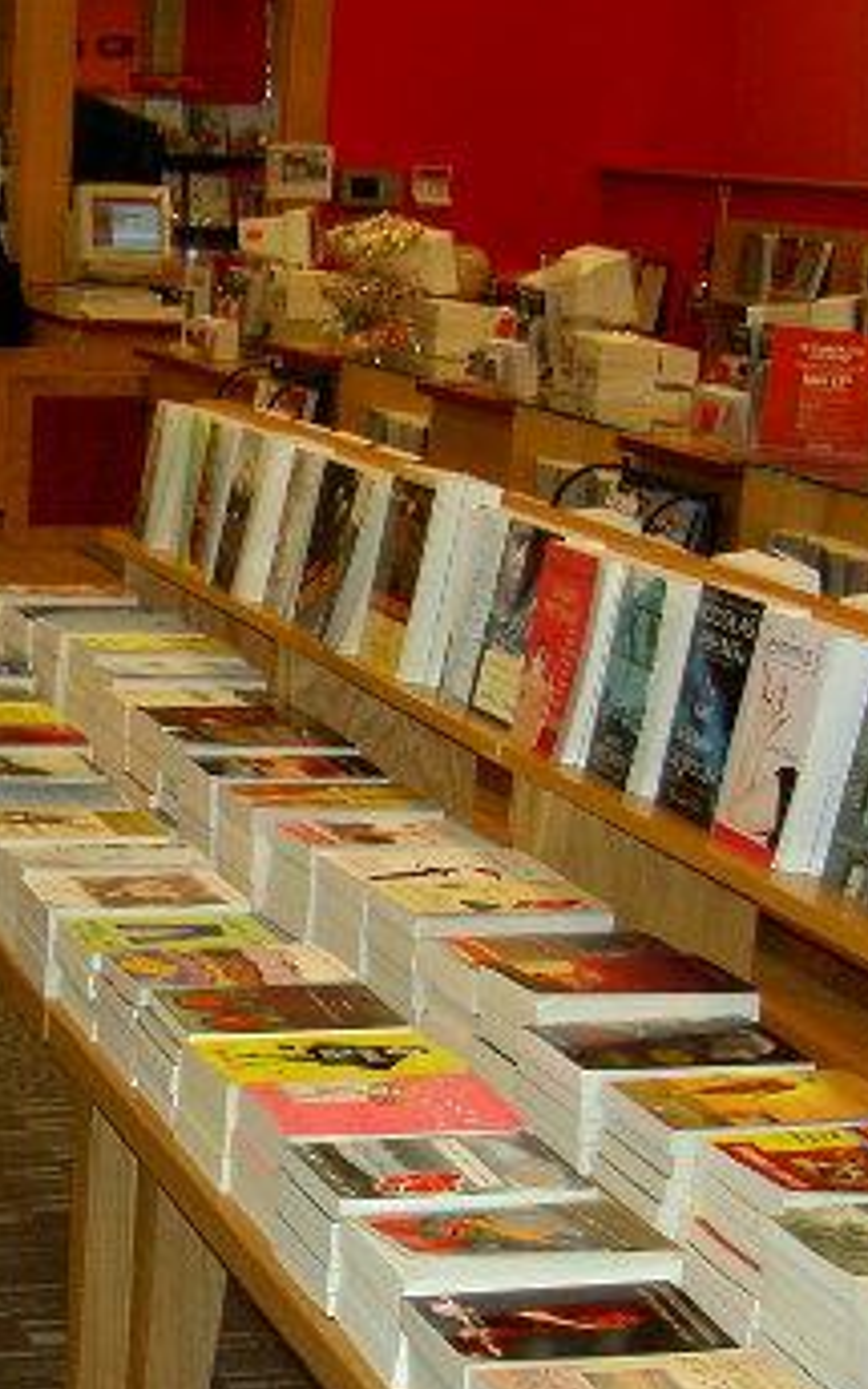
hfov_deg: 16.4
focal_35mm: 77
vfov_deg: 26.7
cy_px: 852
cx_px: -109
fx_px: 2914
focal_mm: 8
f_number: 2.8
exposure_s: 1/59.5
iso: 100
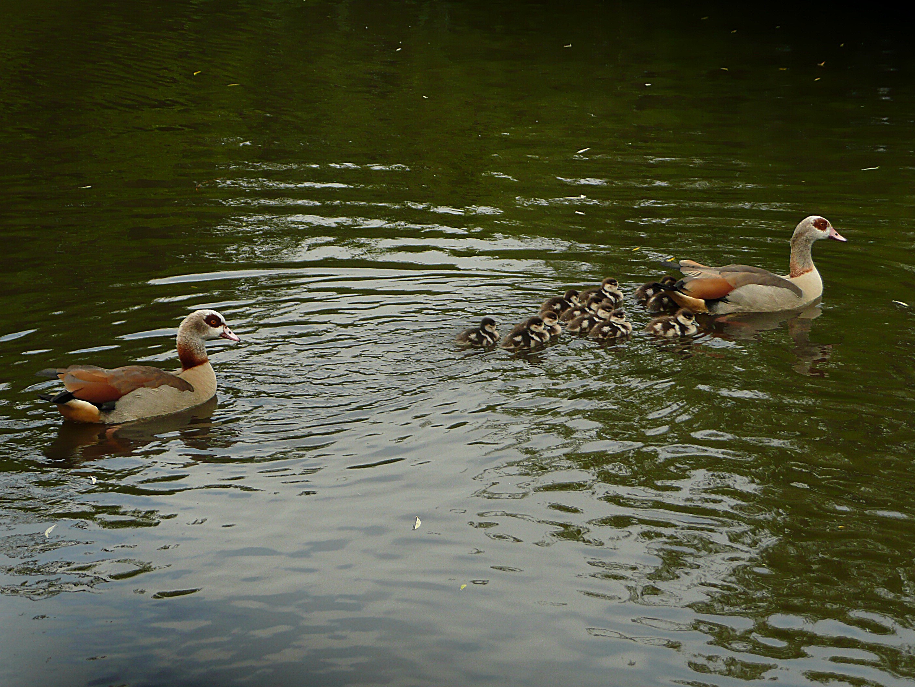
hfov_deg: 19.1
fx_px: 2723
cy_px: 344
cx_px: 458
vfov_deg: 14.4
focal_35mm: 103
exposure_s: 1/200
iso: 100
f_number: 4.7
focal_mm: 16.9
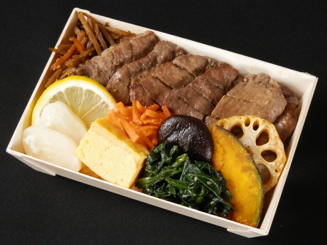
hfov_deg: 20.2
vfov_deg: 15.2
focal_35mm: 97
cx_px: 164
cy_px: 122
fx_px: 916
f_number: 4.9
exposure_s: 1/6
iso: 200
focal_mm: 17.3
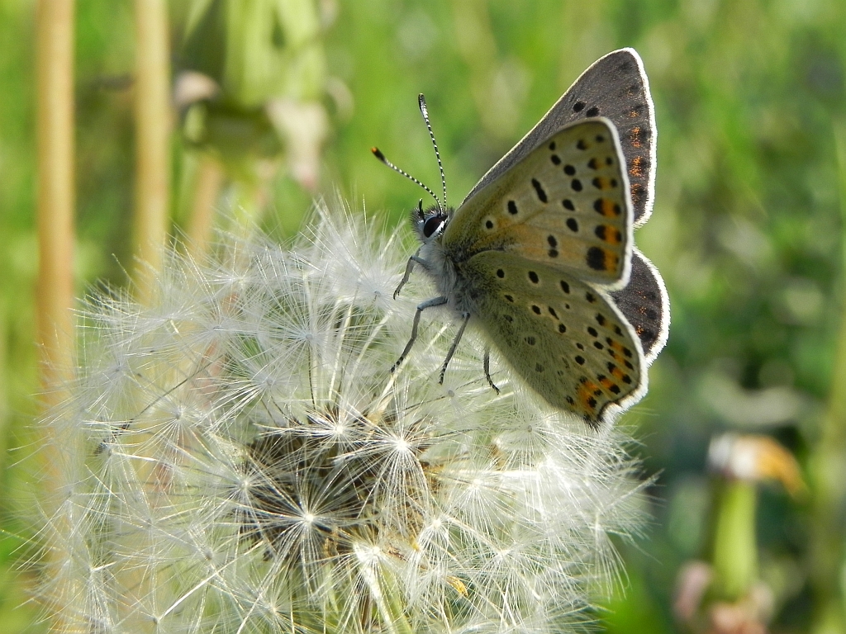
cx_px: 423
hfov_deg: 20.7
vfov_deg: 15.6
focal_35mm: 95
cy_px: 317
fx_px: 2322
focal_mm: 16.9
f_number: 6.3
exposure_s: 1/263
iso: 160
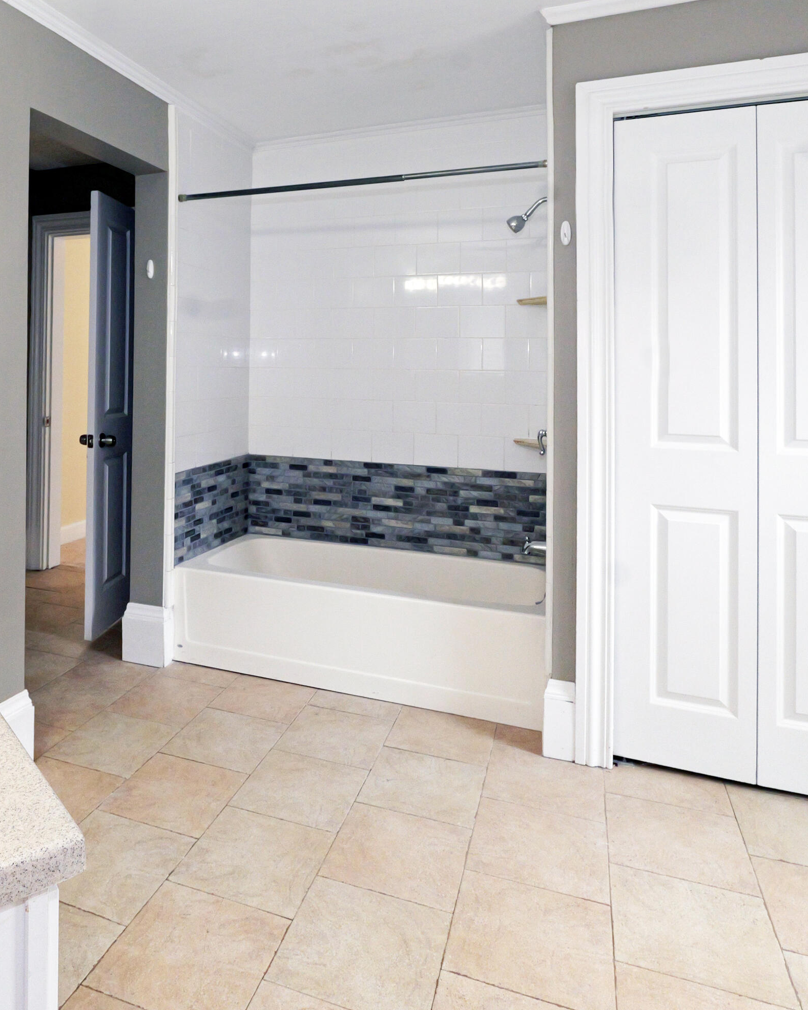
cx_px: 271
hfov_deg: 66.3
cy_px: 509
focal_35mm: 20
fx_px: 598
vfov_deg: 80.4
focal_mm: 14
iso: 3200
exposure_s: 1/80
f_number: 10
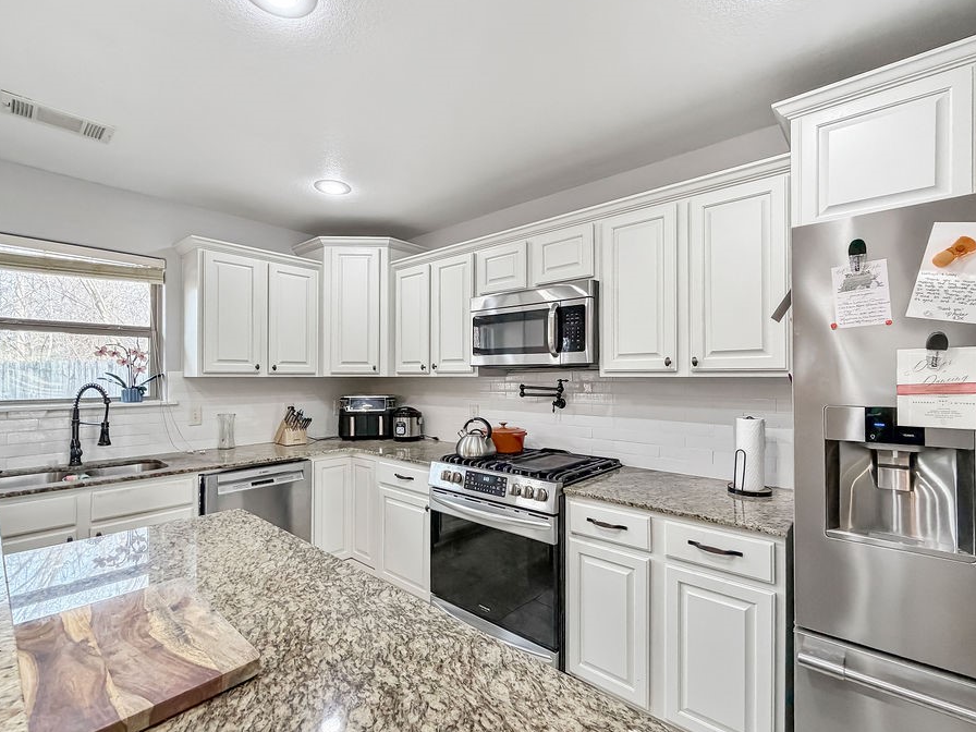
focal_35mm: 16
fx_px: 451
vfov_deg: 78.0
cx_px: 463
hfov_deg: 94.4
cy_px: 386
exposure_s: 1/120
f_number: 2.2
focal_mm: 2.22
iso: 250
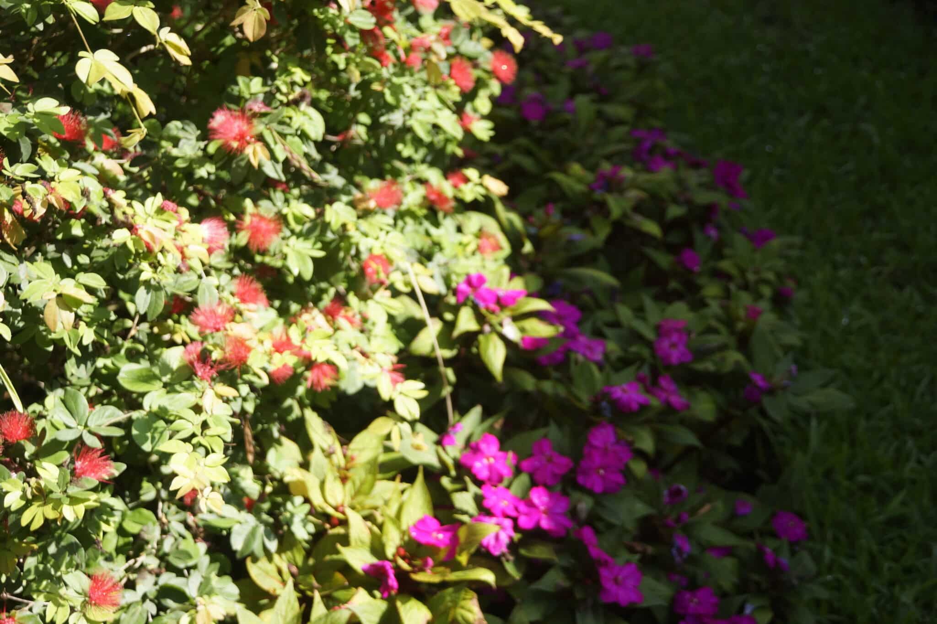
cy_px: 312
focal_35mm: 43
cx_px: 468
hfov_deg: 45.4
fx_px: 1119
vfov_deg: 31.2
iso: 400
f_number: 4.5
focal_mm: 29
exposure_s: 1/200
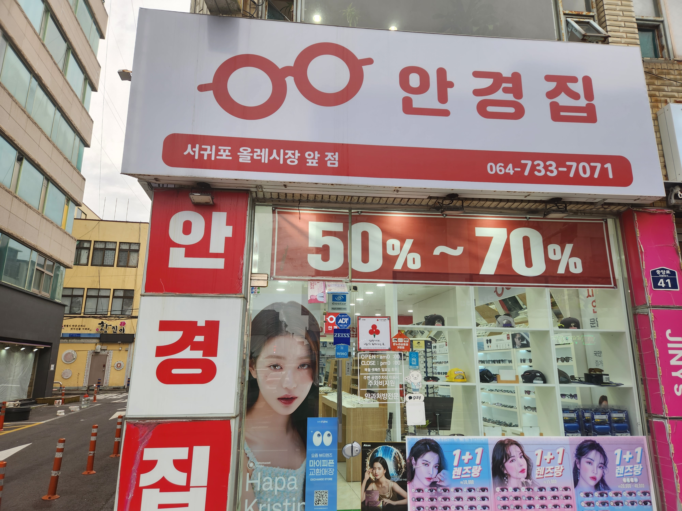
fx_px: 453
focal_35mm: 23
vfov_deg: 58.9
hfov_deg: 73.9
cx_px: 341
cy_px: 256
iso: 20
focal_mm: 5.4
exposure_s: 1/120
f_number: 1.8
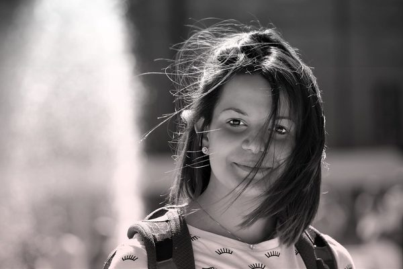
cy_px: 134
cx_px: 202
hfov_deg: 8.9
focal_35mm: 232
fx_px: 2603
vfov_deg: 5.9
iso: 220
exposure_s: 1/500
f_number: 5.6
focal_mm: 155
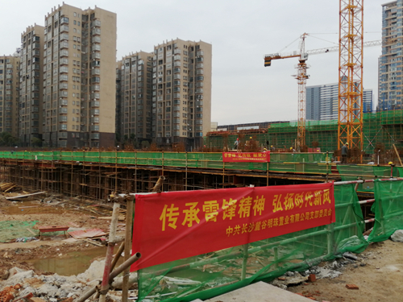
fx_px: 349
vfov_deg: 46.8
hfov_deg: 60.0
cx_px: 202
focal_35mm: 30
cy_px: 151
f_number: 1.8
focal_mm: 3.96
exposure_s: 1/567
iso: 50
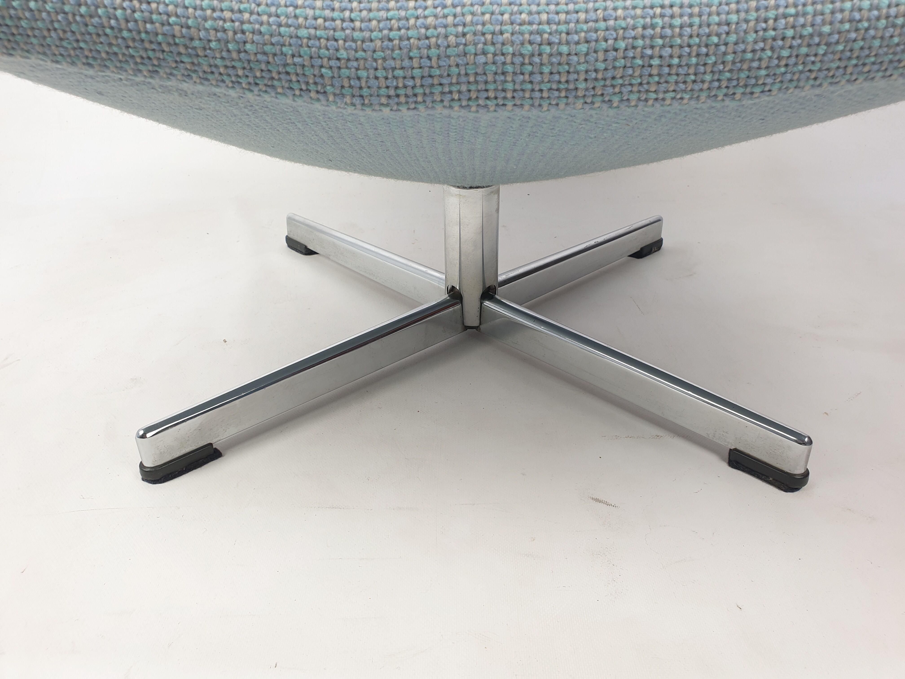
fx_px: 680
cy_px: 340
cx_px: 452
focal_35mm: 26
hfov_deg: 67.3
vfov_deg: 53.1
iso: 64
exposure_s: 1/50
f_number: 2.4
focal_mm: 4.3
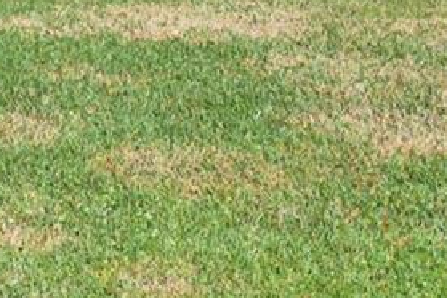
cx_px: -407
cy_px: -255
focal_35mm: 172
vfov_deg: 7.7
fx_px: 2135
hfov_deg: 11.0
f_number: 5.6
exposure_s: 1/1000
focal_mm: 20
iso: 100
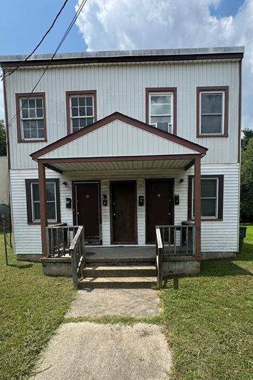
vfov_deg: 85.8
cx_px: 132
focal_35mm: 19
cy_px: 230
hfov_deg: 64.5
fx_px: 201
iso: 40
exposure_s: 1/1299
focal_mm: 2.22
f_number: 2.2
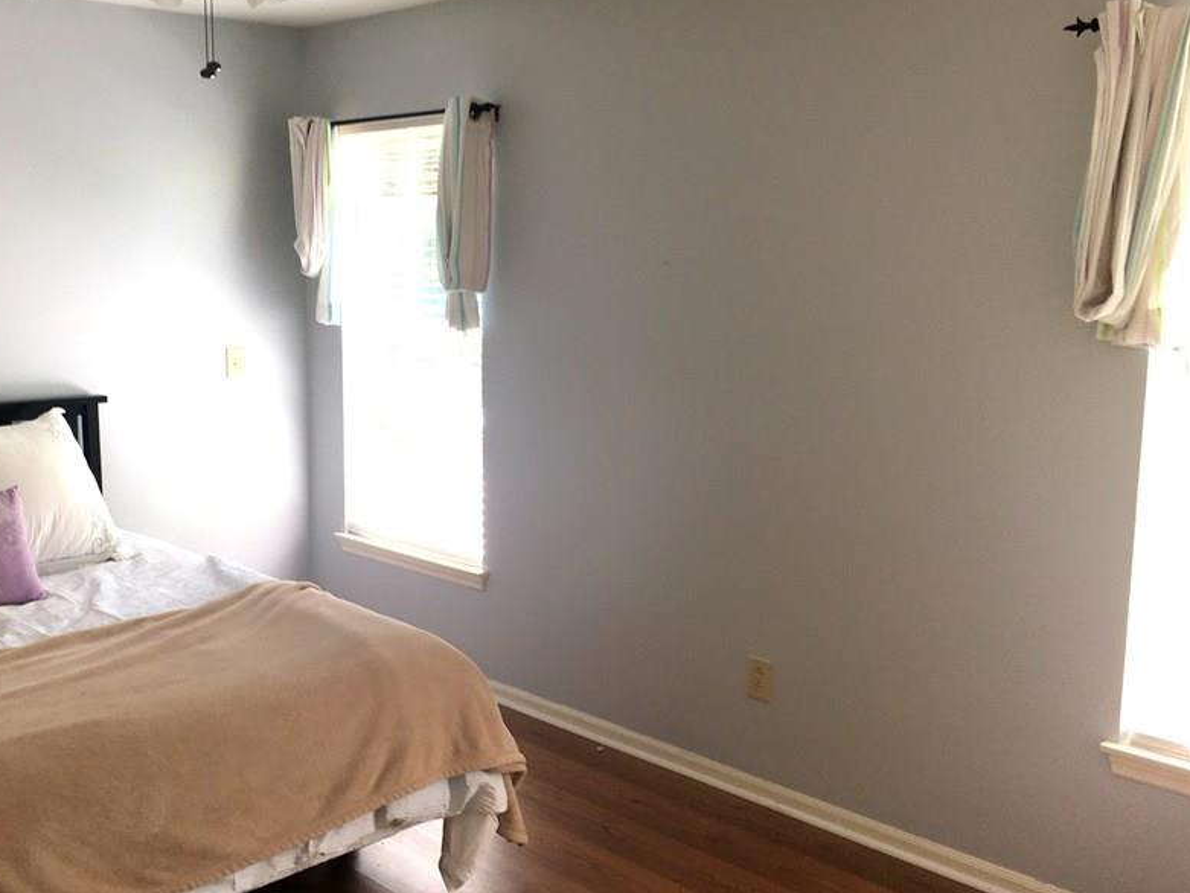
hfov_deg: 48.5
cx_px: 440
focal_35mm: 38
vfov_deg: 37.7
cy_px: 454
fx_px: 1307
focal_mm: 4.15
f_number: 2.2
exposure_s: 1/40
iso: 25
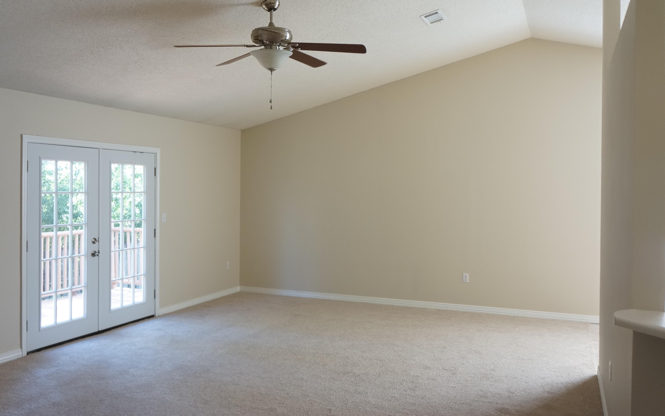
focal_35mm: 31
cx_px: 334
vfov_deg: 40.6
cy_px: 197
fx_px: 562
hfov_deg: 61.2
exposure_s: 1/250
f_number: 4
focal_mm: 20
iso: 1600
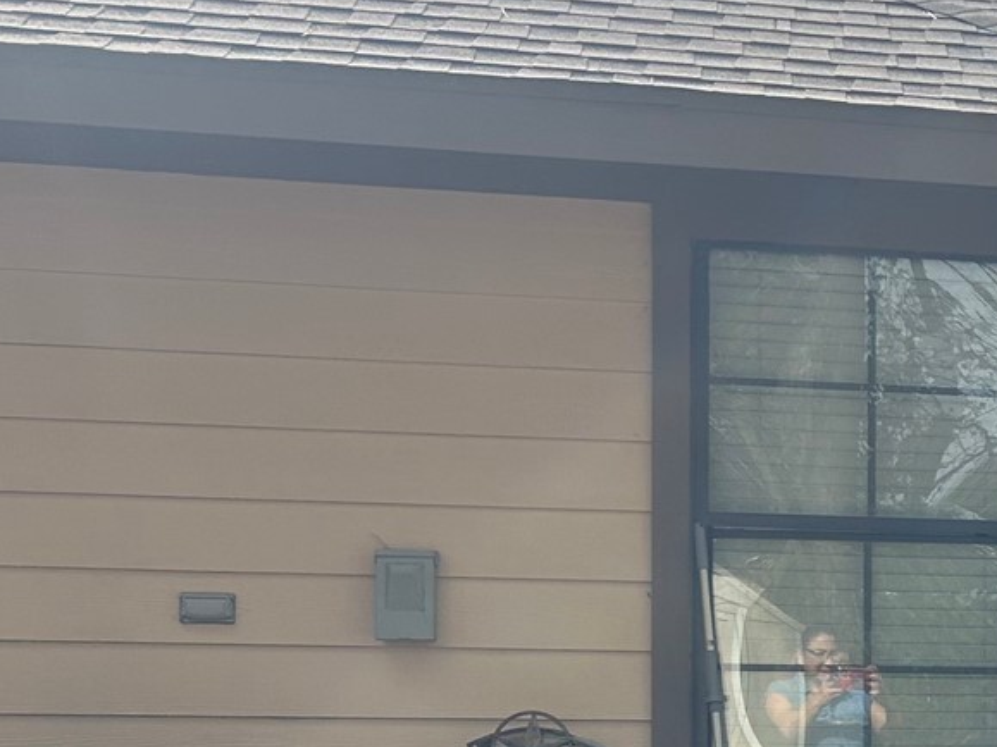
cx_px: 1626
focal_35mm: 92
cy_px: 761
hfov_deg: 18.2
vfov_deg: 15.7
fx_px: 2649
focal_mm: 5.7
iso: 50
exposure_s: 1/1344
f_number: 1.5
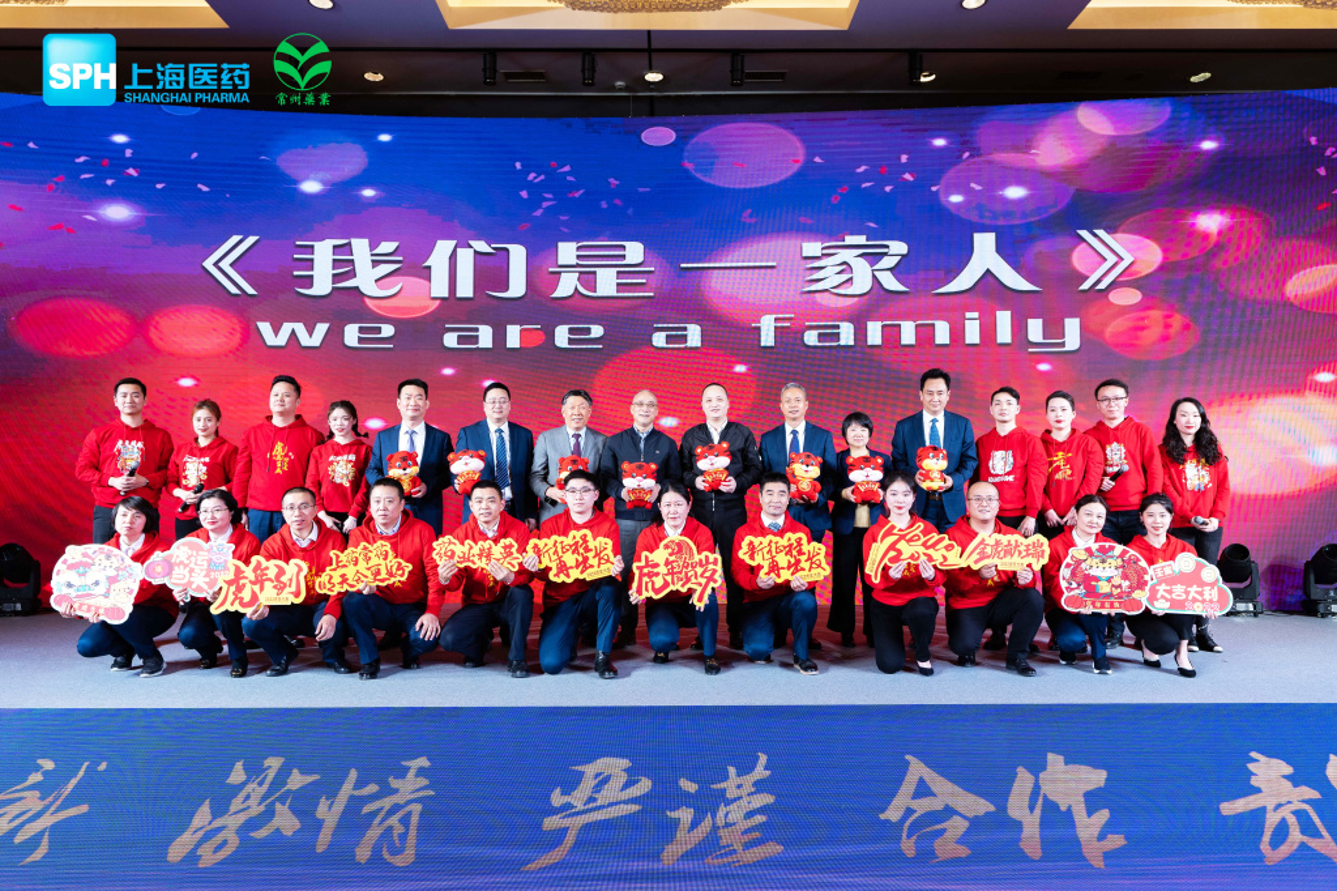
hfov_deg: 76.1
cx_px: 668
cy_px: 446
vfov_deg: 55.1
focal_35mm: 23
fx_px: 854
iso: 640
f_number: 4.5
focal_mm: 23
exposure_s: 1/160
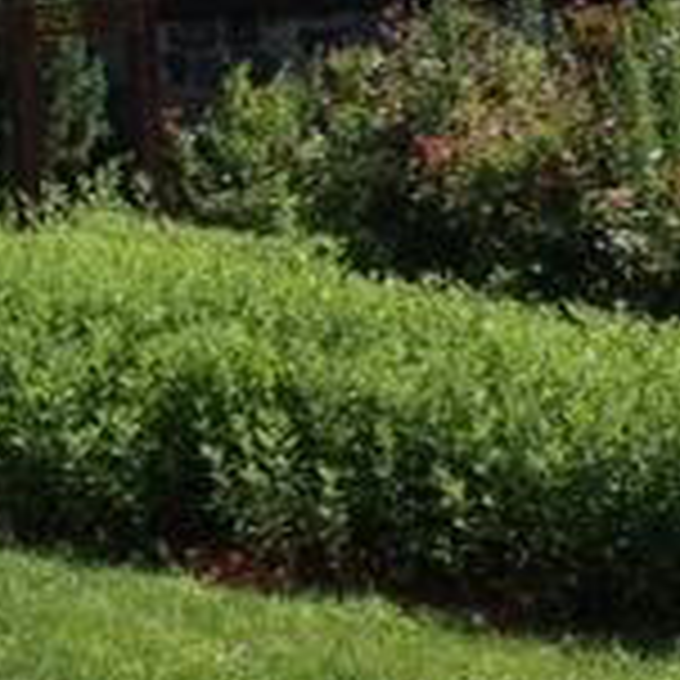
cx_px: -252
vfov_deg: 12.7
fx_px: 2911
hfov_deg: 12.8
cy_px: -297
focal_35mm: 131
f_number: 2.4
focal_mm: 4.28
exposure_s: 1/1104
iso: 50
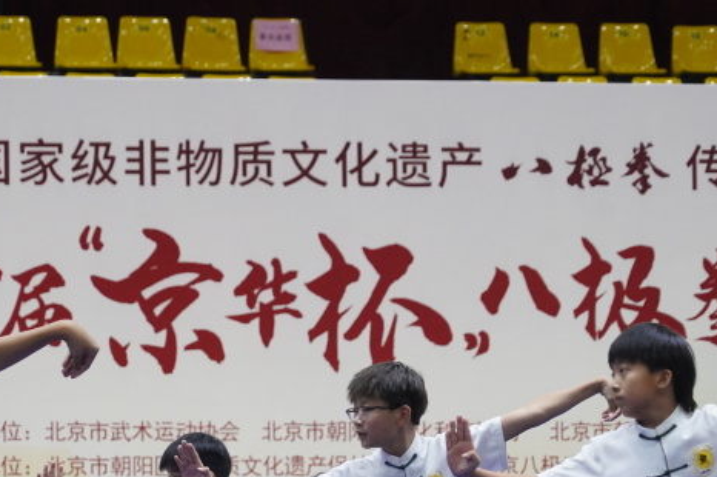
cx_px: 274
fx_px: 5334
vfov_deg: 5.1
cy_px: 480
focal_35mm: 268
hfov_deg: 7.7
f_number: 6.3
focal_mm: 130
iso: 6400
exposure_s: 1/100
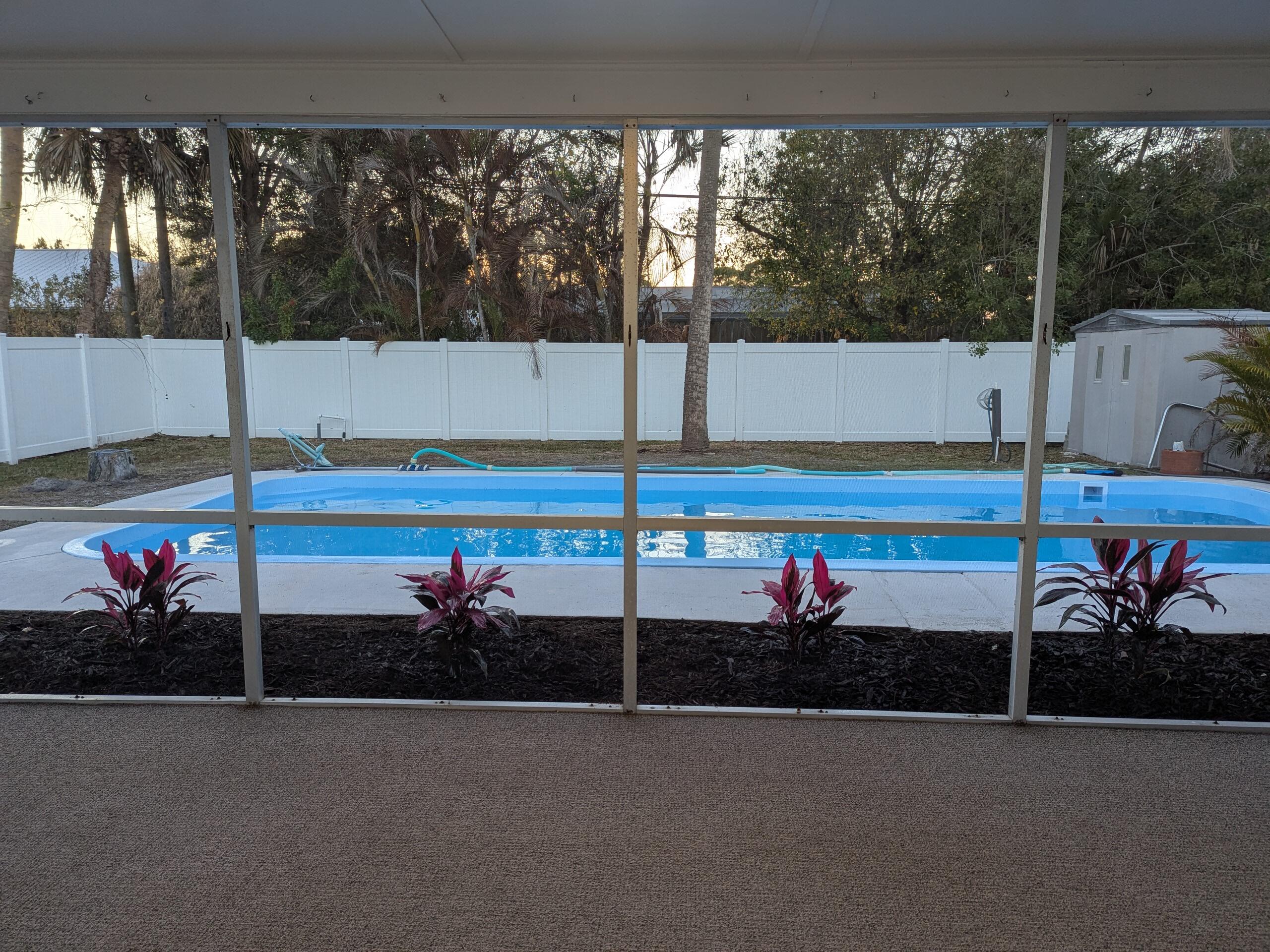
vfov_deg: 56.8
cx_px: 635
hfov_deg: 71.6
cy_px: 476
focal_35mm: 24
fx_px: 881
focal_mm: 6.81
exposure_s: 1/60
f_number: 1.85
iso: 38
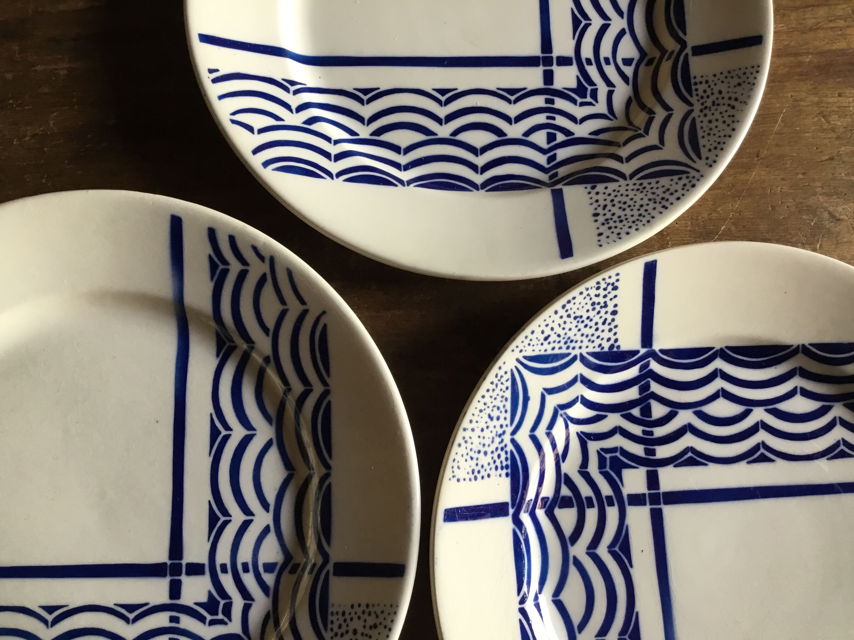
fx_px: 765
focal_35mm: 31
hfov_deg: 58.4
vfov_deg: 45.4
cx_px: 427
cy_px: 320
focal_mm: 3.3
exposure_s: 1/33
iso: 40
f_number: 2.4
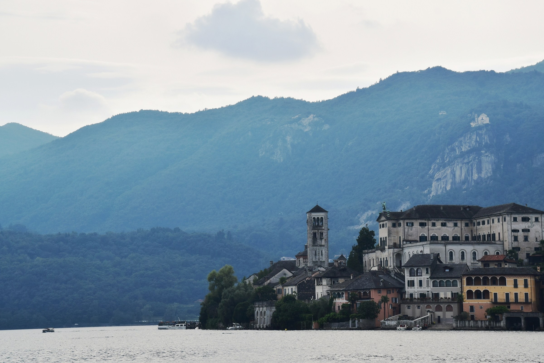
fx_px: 1406
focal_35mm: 93
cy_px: 182
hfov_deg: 21.9
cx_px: 272
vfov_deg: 14.7
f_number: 11
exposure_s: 1/500
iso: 360
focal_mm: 62
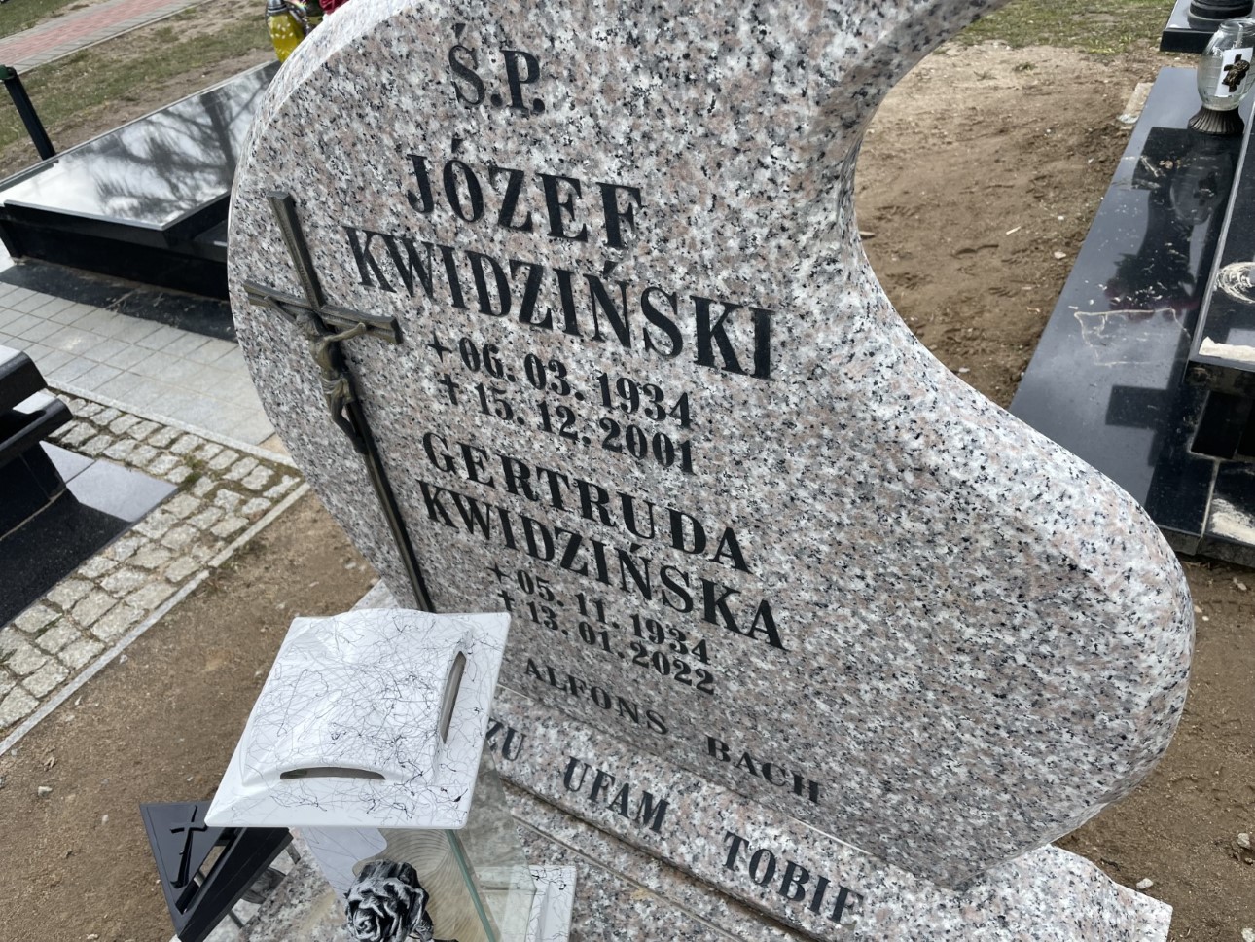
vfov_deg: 53.1
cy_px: 471
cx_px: 628
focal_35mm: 26
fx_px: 943
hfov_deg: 67.3
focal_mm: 4.2
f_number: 1.6
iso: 32
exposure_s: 1/1171
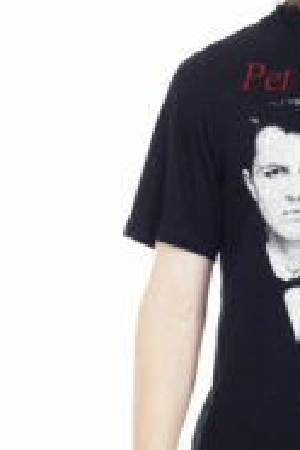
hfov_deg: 11.1
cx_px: 348
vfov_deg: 16.9
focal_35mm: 121
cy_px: 241
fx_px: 1512
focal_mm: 50
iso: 100
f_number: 8
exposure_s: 1/125
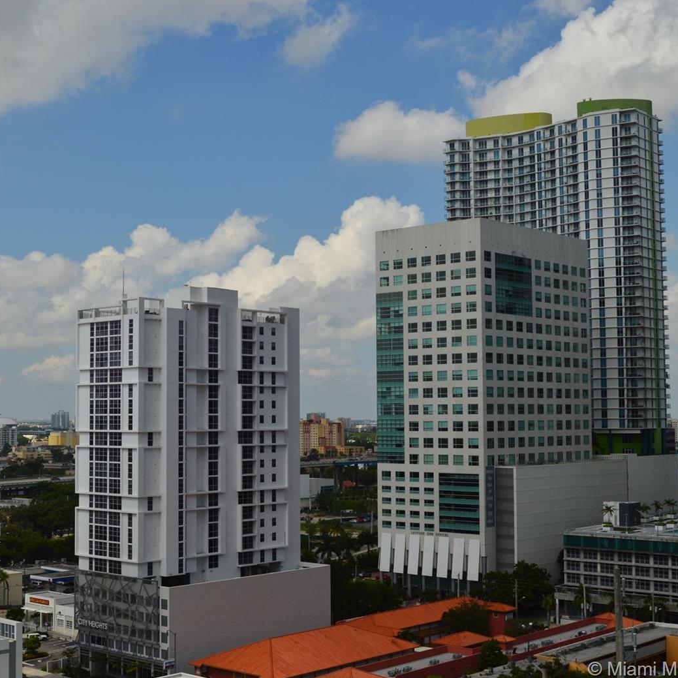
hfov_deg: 33.3
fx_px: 1130
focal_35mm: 51
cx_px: 278
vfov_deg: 33.4
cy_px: 336
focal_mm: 26
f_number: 11
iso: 180
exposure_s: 1/500
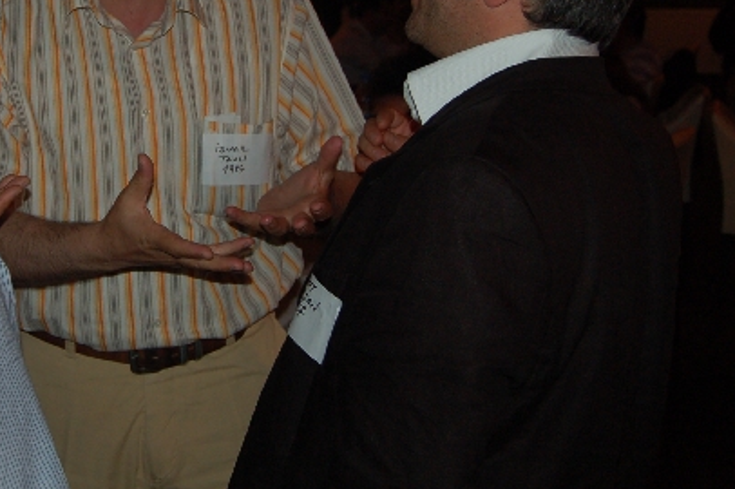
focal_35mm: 68
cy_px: 78
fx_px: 1387
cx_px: 125
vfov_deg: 19.7
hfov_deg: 28.9
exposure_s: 1/60
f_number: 3.8
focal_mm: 23
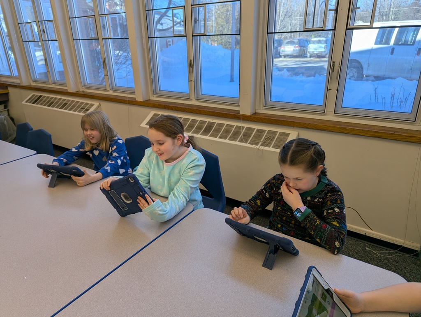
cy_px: 158
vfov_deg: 56.9
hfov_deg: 71.5
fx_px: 292
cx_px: 210
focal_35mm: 24
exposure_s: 1/117
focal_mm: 6.81
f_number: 1.85
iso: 49
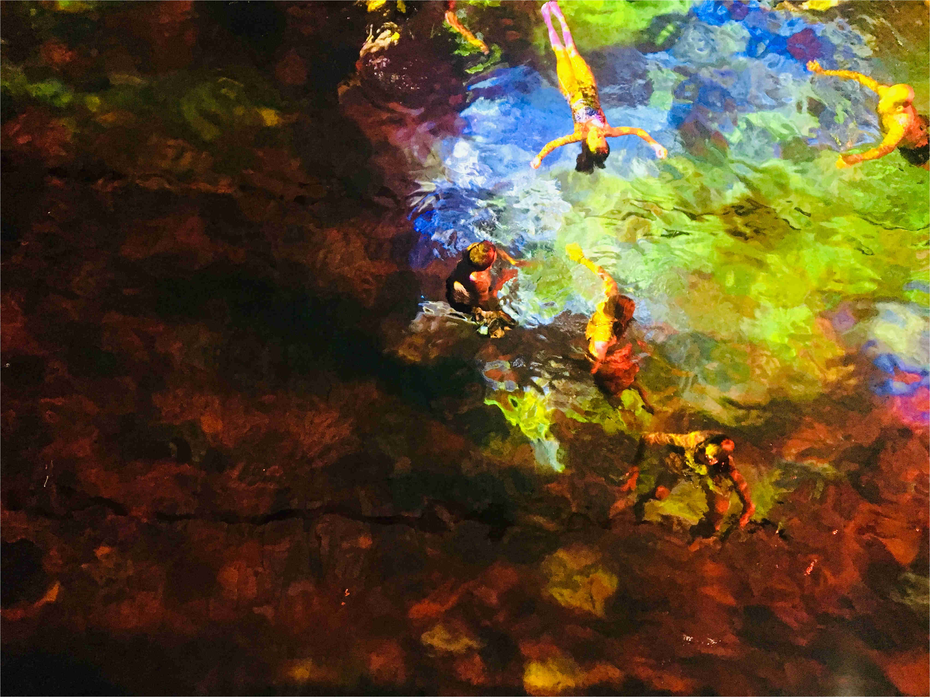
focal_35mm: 29
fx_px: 779
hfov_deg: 61.7
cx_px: 465
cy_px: 348
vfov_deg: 48.2
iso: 320
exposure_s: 1/17
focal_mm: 4.15
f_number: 2.2
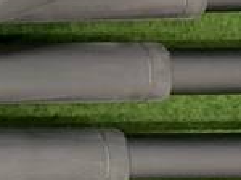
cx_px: -262
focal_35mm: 111
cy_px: 5
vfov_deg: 13.1
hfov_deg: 14.3
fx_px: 772
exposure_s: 1/40
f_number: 1.8
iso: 320
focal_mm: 4.25
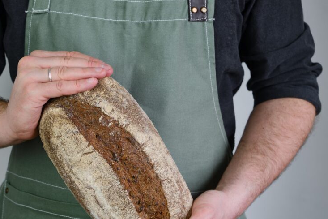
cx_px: 117
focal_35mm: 74
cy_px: 145
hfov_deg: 27.2
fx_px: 674
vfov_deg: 18.4
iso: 160
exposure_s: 1/60
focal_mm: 35
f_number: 4
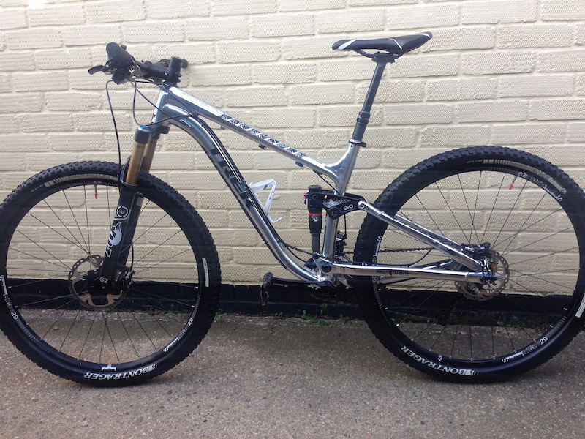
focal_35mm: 33
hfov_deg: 55.4
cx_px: 292
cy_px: 220
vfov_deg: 42.9
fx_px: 558
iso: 64
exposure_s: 1/120
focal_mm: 4.12
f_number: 2.4
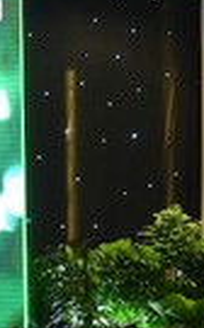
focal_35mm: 203
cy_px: 298
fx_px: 1812
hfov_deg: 6.1
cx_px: -340
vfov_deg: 10.3
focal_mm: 42
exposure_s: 1/200
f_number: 5
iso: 6400
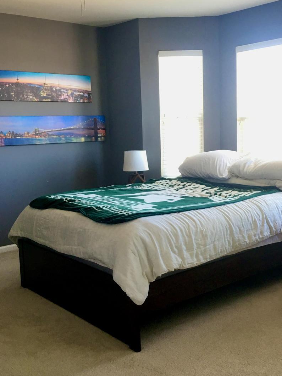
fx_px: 456
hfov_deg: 33.9
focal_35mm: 42
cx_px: 193
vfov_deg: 44.8
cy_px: 179
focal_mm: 4.15
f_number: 2.2
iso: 32
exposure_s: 1/15
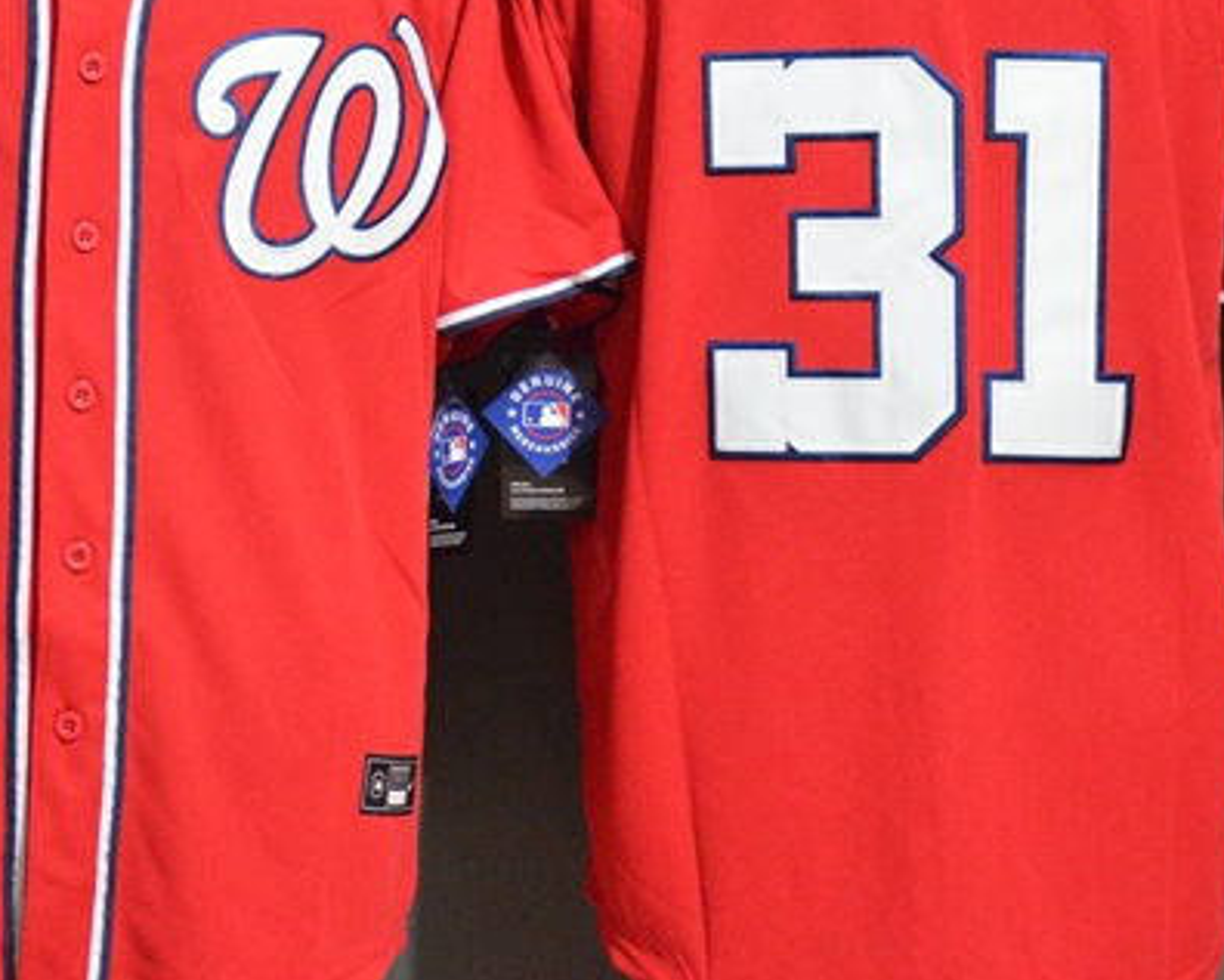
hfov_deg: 13.5
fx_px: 5145
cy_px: 266
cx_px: 423
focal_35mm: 142
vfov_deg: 10.9
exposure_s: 1/13
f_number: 4.8
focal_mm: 50
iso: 4000
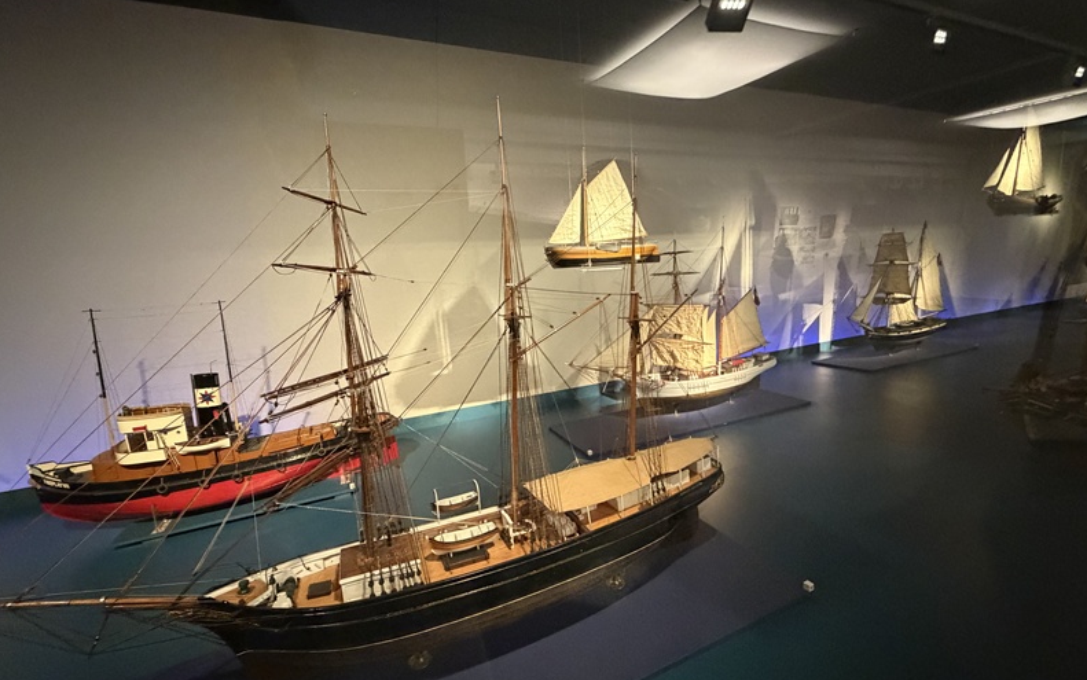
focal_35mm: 15
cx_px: 543
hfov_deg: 101.4
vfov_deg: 74.8
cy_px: 352
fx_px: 445
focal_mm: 2.22
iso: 1250
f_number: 2.2
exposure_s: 1/50
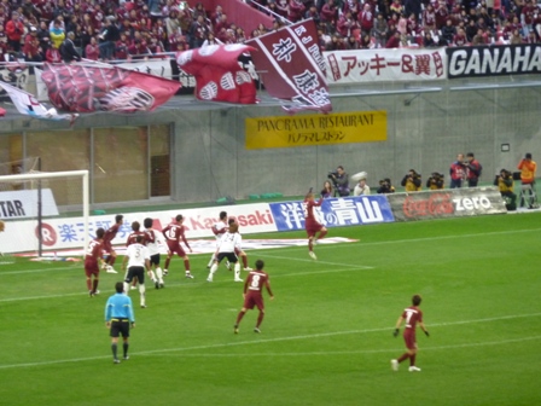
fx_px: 4063
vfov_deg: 5.7
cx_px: 270
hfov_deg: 7.6
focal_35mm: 260
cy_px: 203
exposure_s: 1/50
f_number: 4.7
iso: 400
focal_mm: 42.6
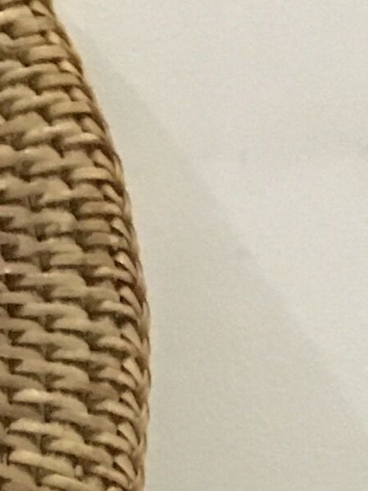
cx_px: -572
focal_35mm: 194
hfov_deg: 7.1
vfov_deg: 9.6
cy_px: 932
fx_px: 2751
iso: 250
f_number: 2.2
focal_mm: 4.15
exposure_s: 1/17
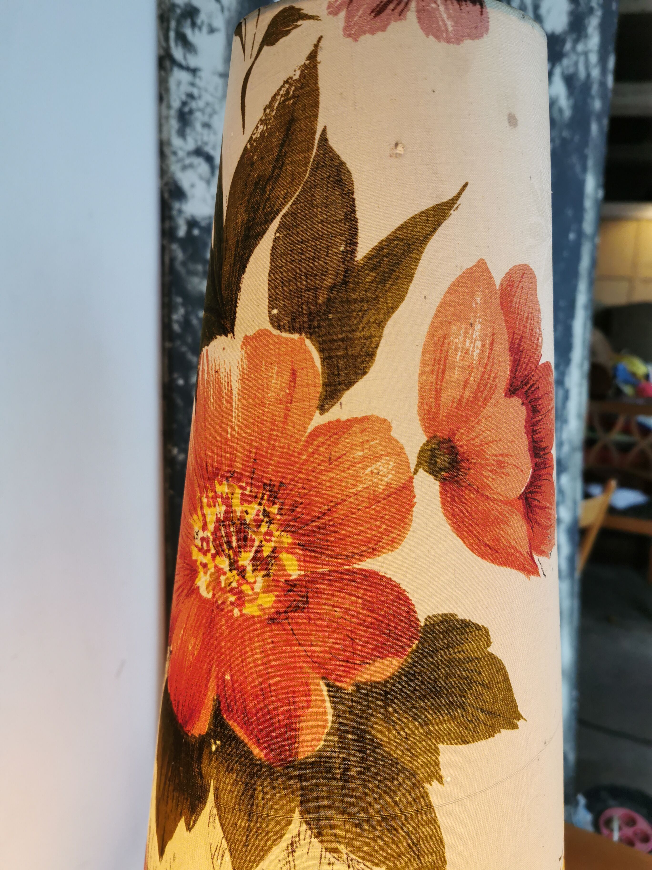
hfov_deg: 51.4
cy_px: 435
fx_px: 678
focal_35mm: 27
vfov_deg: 65.3
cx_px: 326
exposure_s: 1/50
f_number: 1.6
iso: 125
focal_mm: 5.56
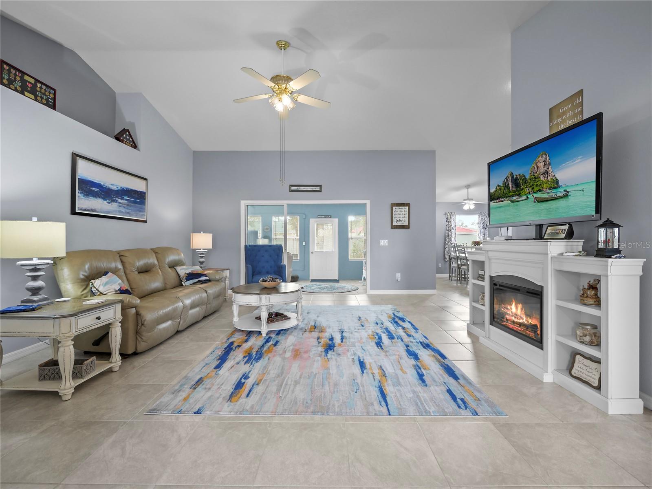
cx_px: 326
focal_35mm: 14
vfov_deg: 85.7
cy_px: 244
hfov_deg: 102.1
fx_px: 264
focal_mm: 7
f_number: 4
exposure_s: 1/13
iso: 400
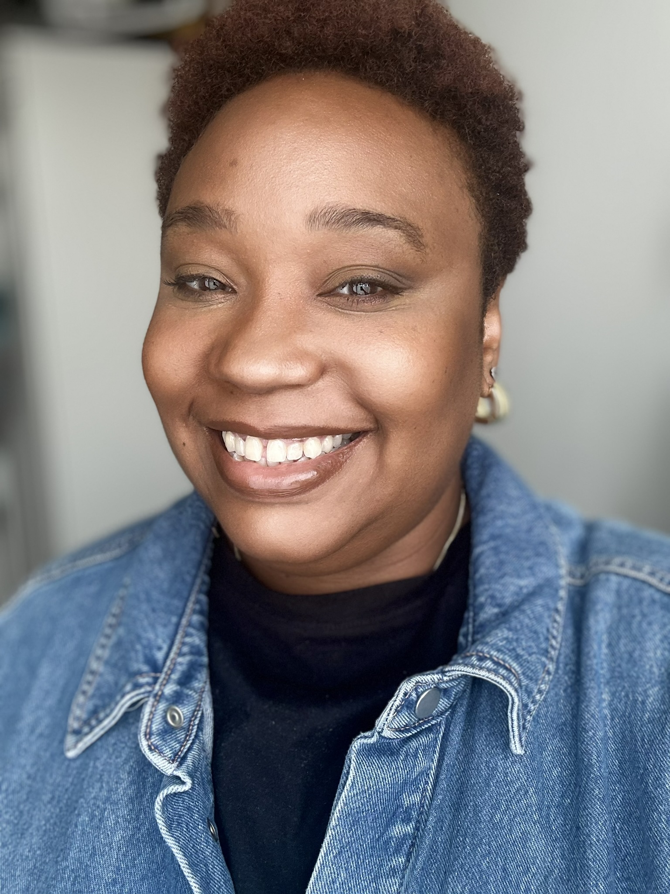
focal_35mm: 30
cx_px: 335
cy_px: 447
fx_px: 774
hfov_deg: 46.8
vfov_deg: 60.0
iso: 64
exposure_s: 1/121
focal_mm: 2.69
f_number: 1.9
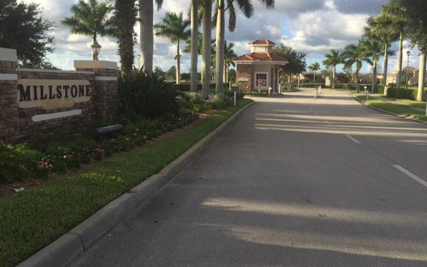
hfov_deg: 61.2
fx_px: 361
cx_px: 213
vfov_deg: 40.5
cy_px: 115
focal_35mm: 31
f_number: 2.2
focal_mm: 4.15
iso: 32
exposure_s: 1/1041
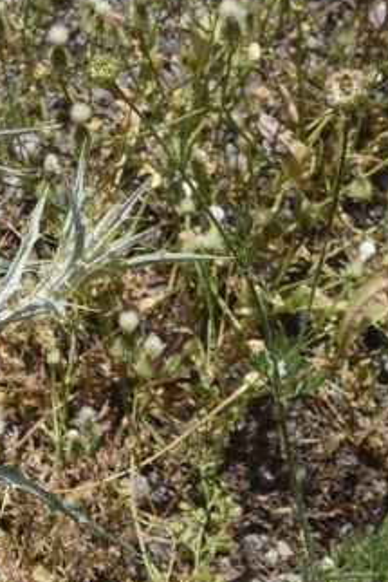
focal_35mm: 129
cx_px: -163
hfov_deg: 10.3
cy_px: 367
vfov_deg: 15.9
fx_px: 2083
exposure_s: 1/200
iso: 100
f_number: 10
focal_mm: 32
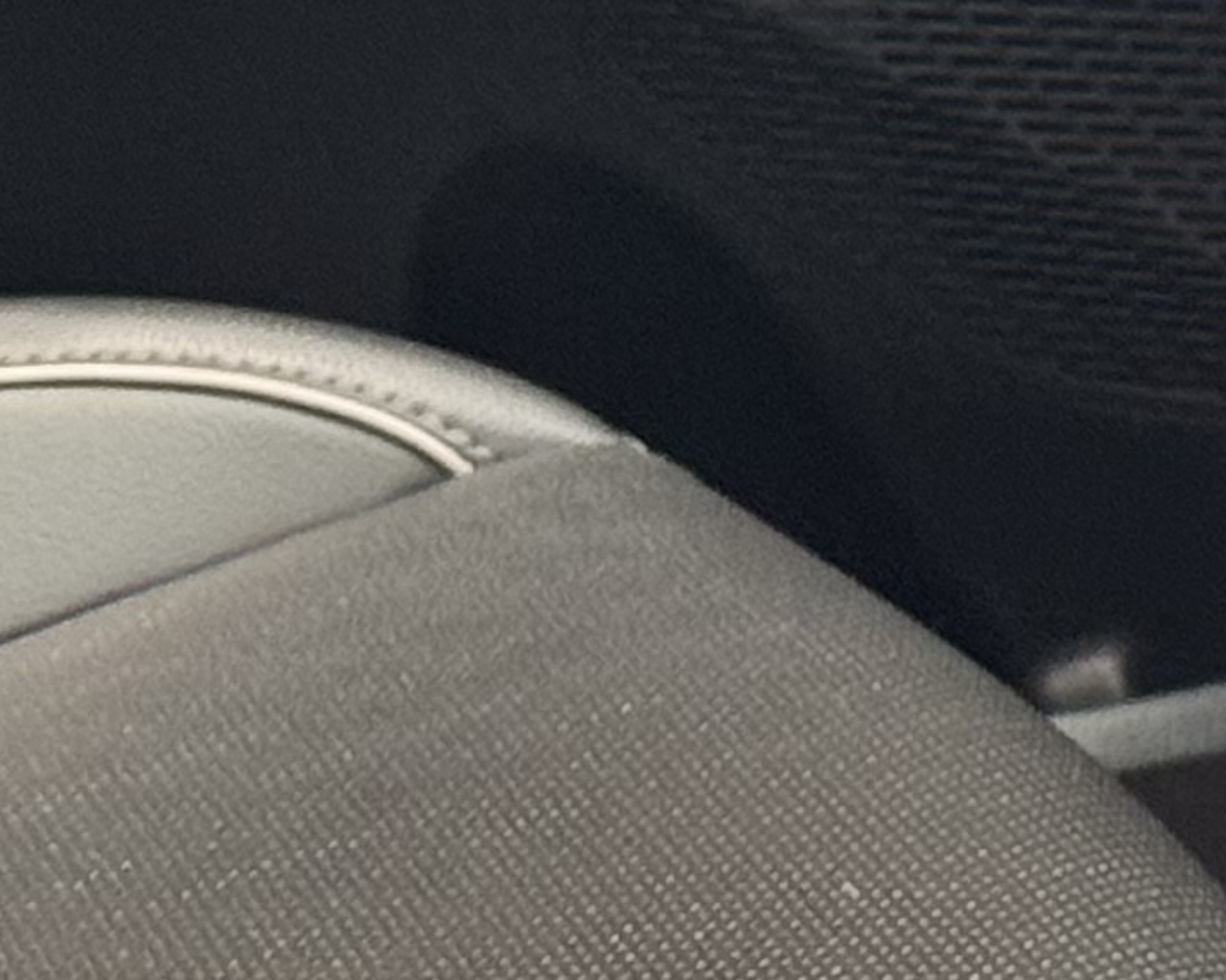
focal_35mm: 265
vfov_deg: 5.8
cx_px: 2234
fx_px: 9613
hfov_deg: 7.1
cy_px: -239
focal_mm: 6.76
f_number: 1.78
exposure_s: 1/60
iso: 200
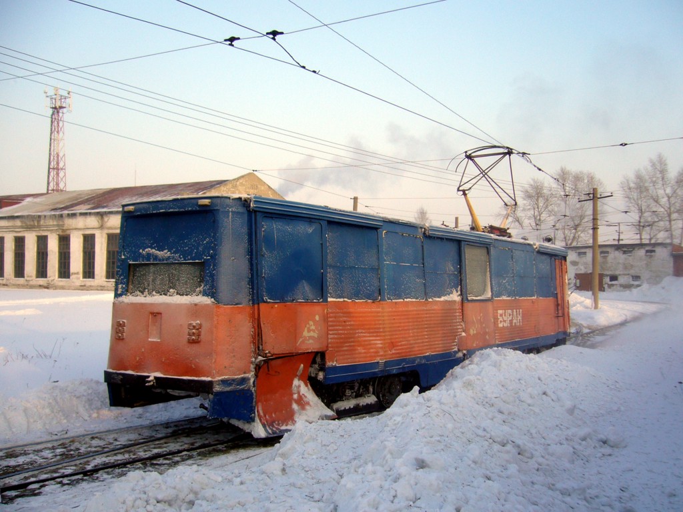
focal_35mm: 35
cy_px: 256
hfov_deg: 52.6
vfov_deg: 40.7
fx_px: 691
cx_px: 342
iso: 80
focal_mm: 5.8
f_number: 2.8
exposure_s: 1/500
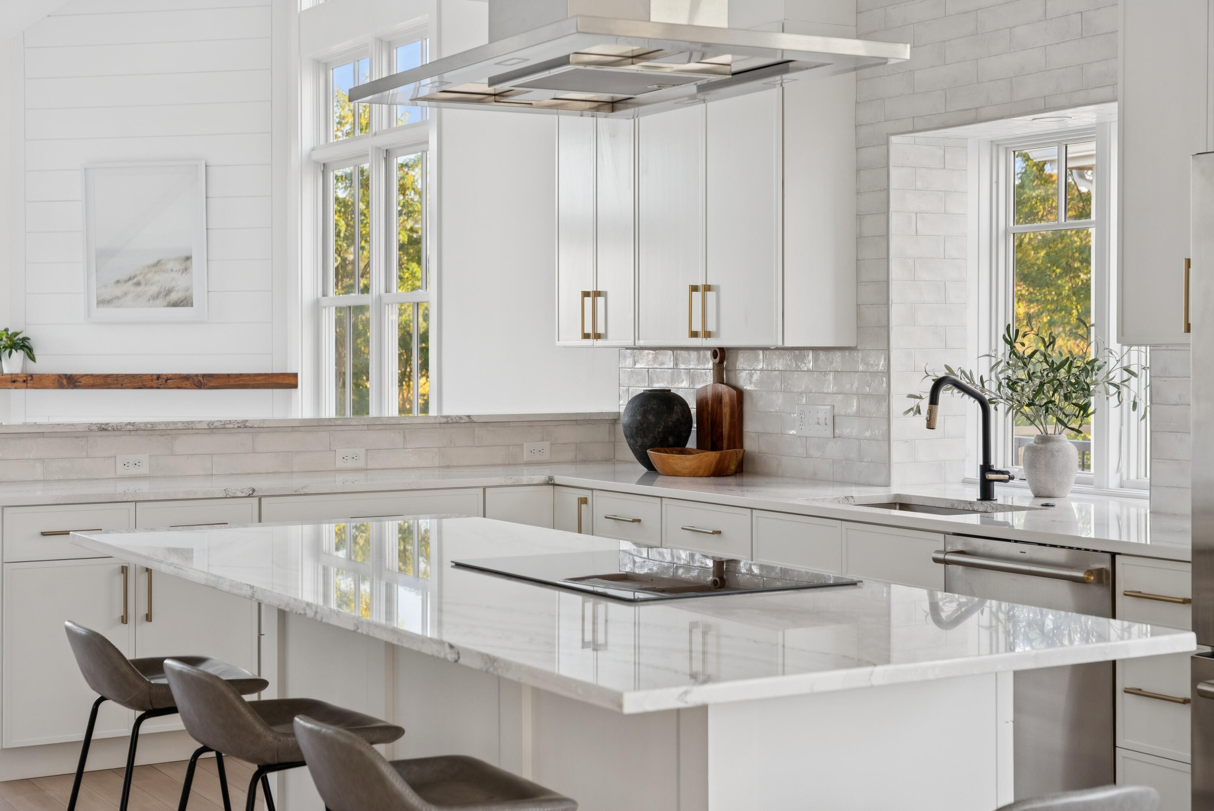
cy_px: 406
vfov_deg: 23.8
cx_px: 607
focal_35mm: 57
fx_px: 1926
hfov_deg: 35.0
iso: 320
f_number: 7.1
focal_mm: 57.1
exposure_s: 1/50
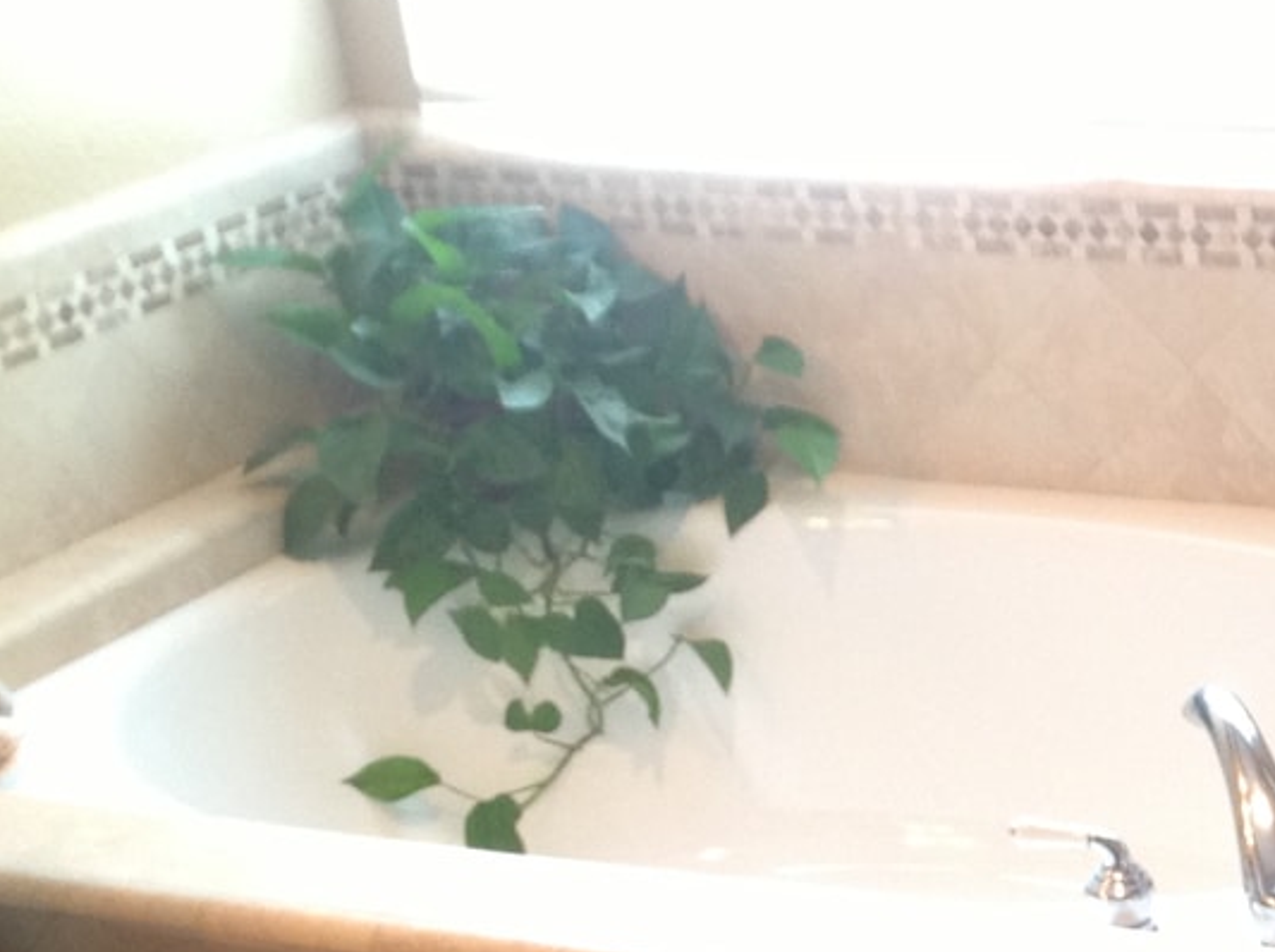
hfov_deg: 21.1
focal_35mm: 88
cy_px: 739
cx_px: 1446
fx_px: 3236
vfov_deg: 16.6
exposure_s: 1/15
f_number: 2.4
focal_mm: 4.28
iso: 160
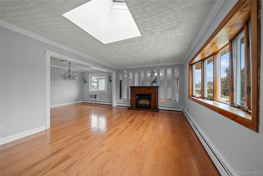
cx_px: 132
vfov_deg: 90.0
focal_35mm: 12
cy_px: 88
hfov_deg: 112.6
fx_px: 88
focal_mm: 12
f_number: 8
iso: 250
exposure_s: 1/3
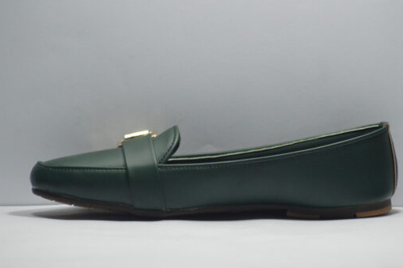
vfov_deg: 2.6
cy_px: 117
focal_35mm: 530
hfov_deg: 3.9
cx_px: 207
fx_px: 5931
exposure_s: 1/500
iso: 2000
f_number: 5.6
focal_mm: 300
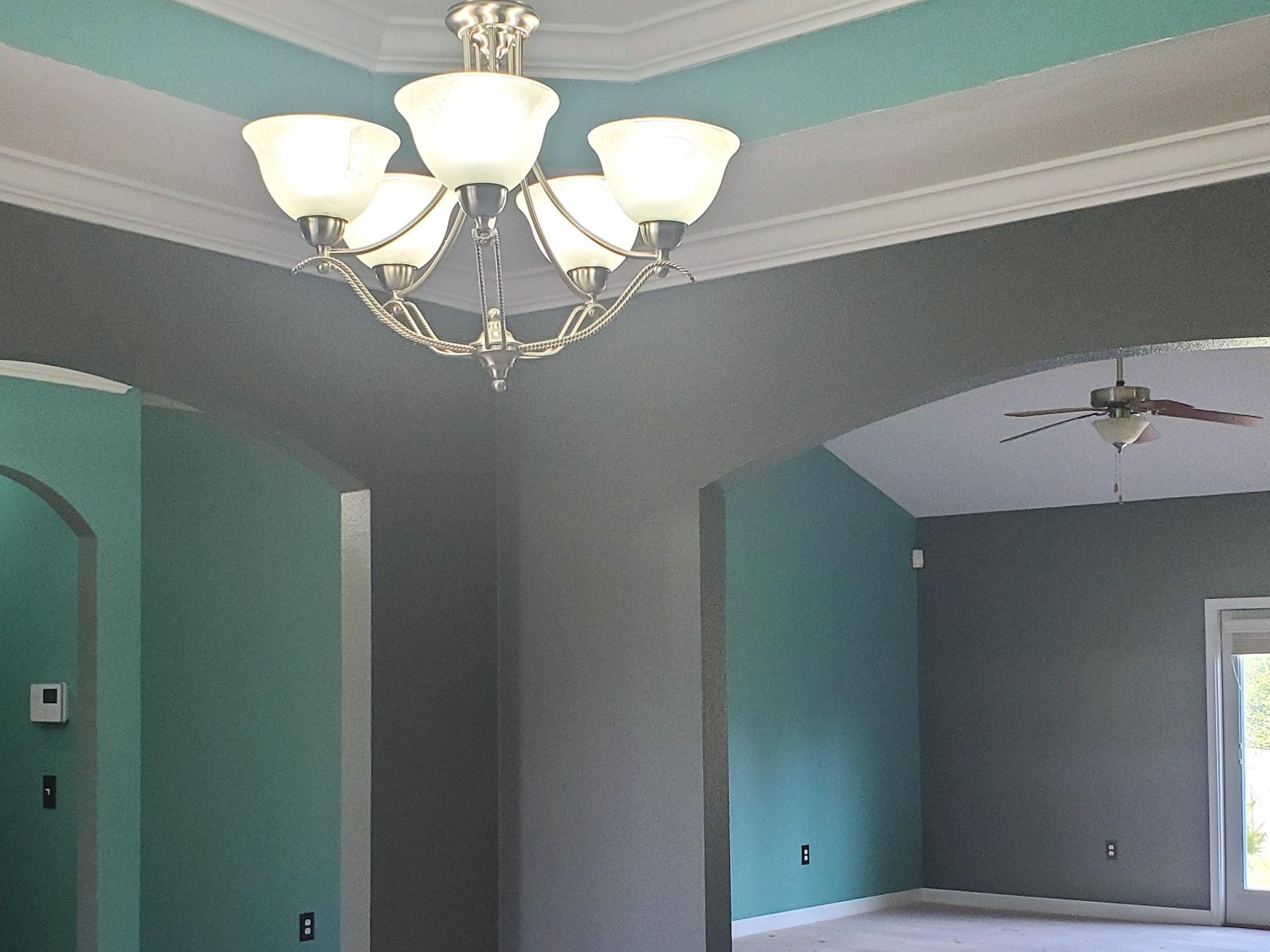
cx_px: 720
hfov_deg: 41.2
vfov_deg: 31.2
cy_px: 660
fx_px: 1688
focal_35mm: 46
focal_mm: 4.3
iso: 250
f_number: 2.4
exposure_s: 1/120
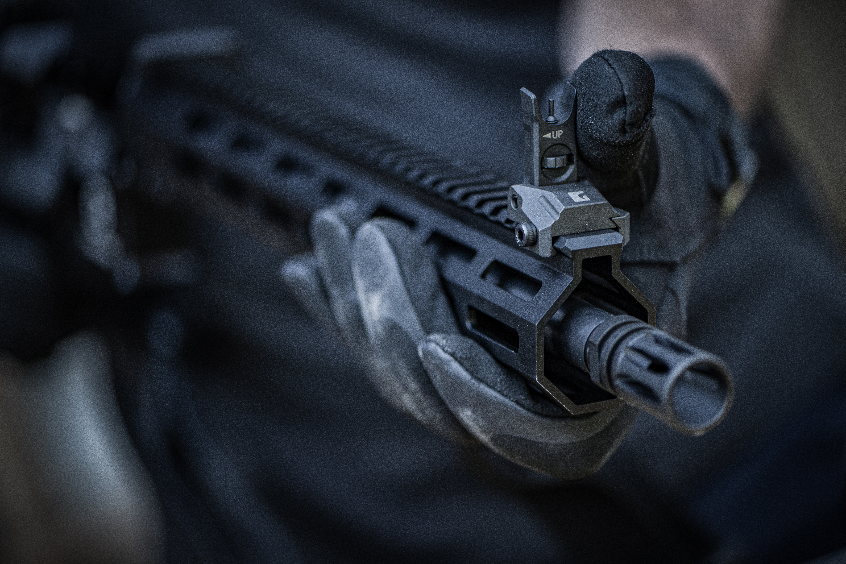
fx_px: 2467
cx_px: 423
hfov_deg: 19.5
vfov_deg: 13.0
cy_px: 282
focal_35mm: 105
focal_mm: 105
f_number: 3
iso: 500
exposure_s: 1/320
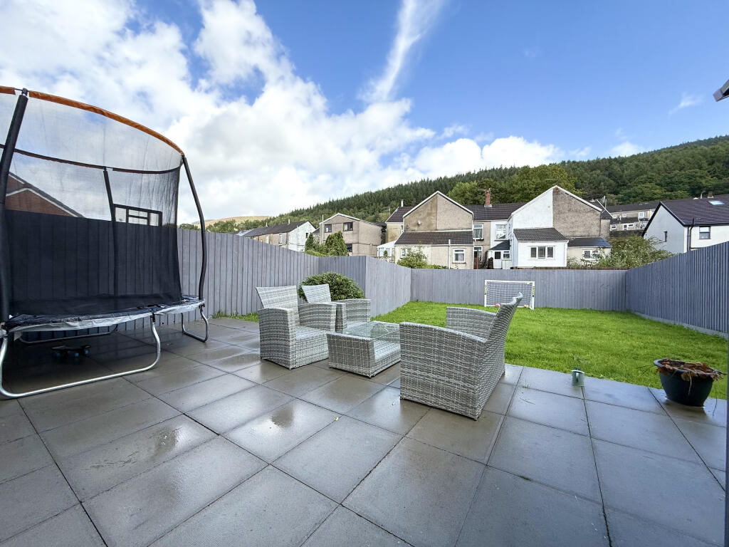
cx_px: 364
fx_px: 295
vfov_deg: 85.7
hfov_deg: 102.1
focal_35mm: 14
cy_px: 274
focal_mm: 2.22
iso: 50
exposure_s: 1/717
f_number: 2.2
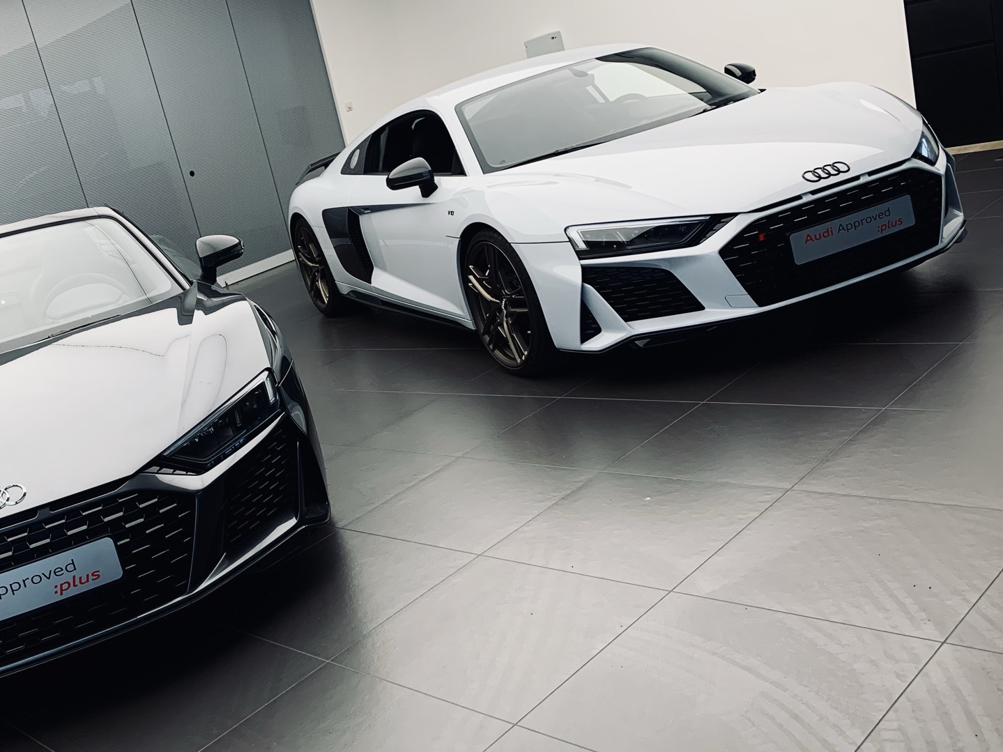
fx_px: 1072
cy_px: 399
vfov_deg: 38.6
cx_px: 303
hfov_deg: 48.9
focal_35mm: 37
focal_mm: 4.25
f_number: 1.8
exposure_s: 1/121
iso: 80
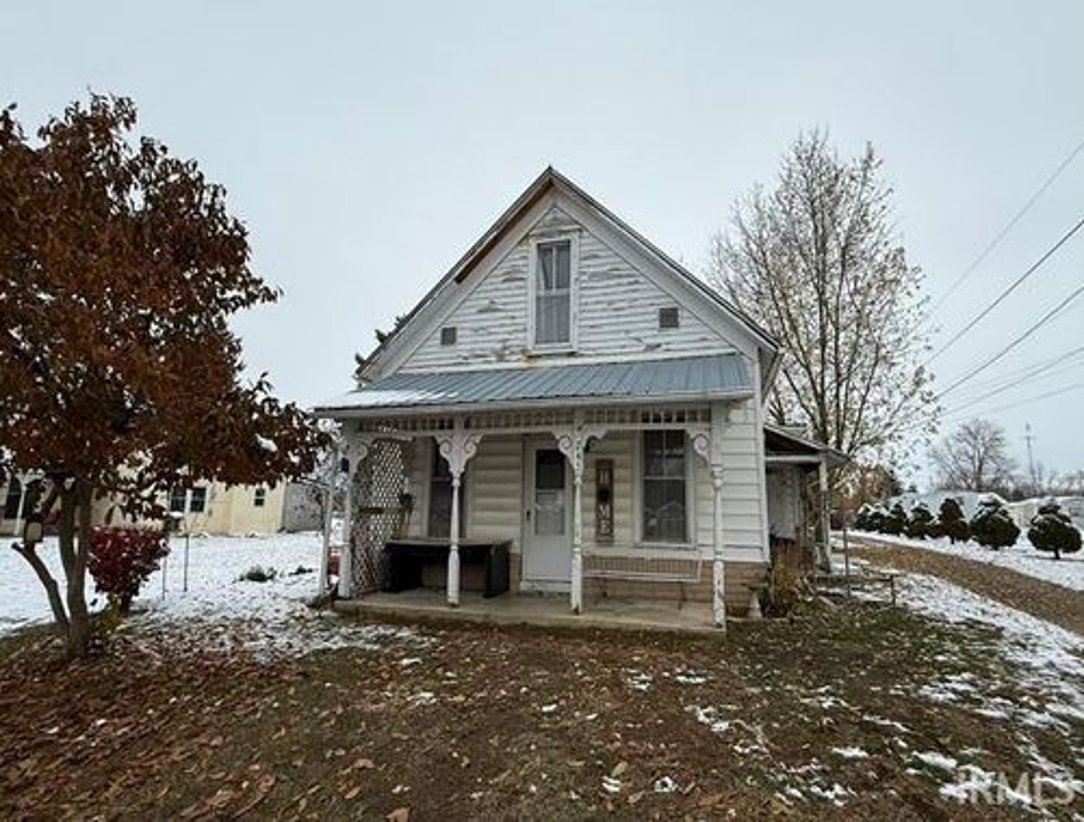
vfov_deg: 86.1
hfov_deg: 101.8
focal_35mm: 14
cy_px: 411
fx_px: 440
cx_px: 542
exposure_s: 1/2320
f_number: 2.2
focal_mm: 2.22
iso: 50
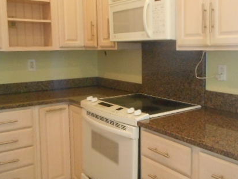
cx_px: 157
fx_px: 268
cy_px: 71
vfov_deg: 36.7
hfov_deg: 47.1
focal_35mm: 39
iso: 800
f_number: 3.7
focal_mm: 4.5
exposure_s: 1/25
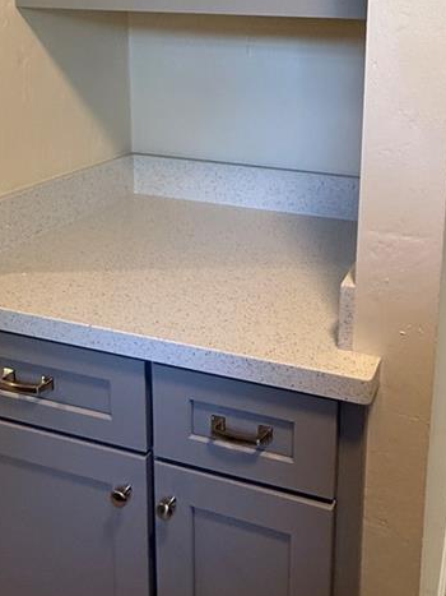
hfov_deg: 38.5
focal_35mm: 36
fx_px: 619
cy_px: 129
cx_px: 340
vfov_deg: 48.8
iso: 250
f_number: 2.2
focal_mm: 2.22
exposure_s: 1/120
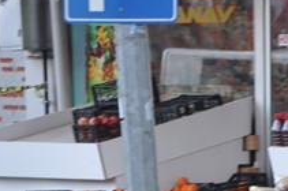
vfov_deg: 2.8
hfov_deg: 4.3
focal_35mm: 485
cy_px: 277
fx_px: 3870
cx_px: 243
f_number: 5.6
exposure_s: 1/30
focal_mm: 105
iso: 200
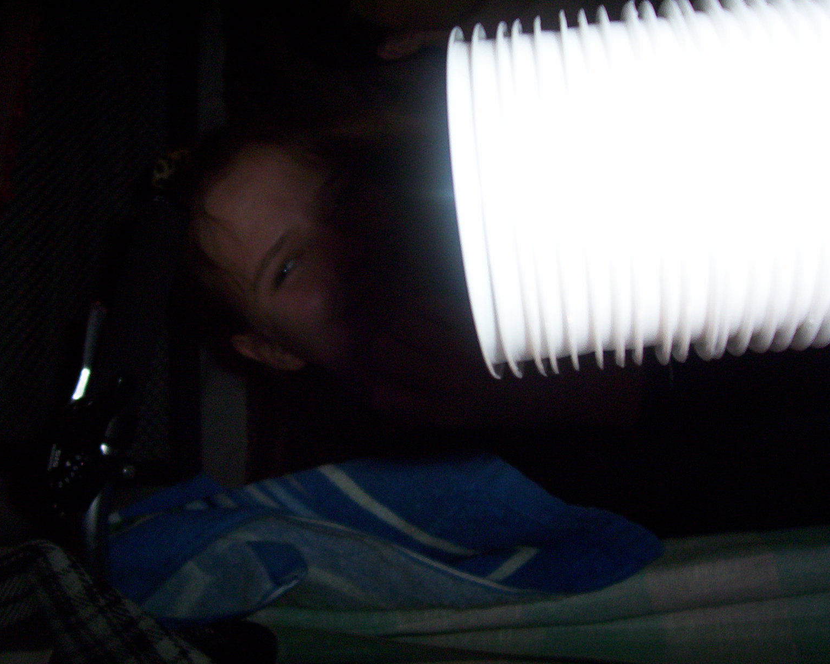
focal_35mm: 45
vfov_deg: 33.4
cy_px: 330
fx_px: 1105
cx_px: 438
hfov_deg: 41.1
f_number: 2.73
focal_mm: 5.77
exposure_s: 1/60
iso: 140
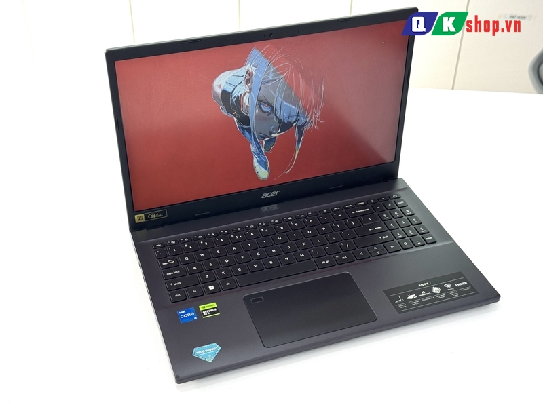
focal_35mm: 48
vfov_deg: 30.3
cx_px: 272
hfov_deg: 39.7
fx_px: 753
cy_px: 204
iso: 50
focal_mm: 6.76
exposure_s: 1/100
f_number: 1.78
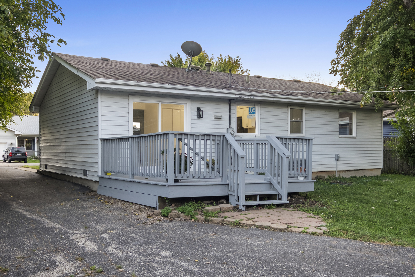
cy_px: 138
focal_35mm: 36
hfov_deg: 53.1
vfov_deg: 36.9
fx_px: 415
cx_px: 208
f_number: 8
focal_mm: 24
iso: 320
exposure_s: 1/40
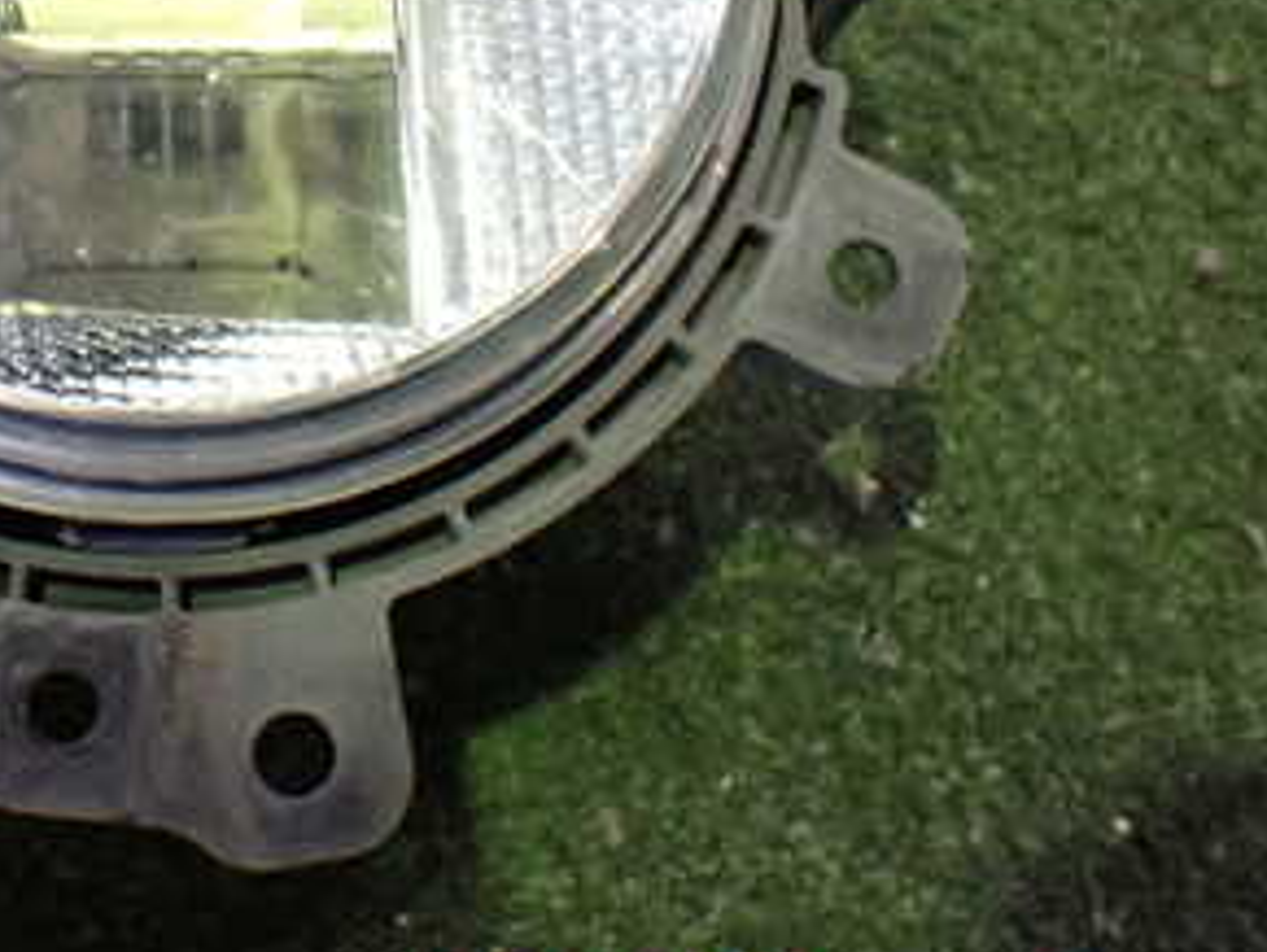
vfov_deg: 23.0
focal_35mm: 62
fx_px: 2271
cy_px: 79
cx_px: 109
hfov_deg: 29.8
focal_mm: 5.4
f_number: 2.3
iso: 800
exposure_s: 1/40
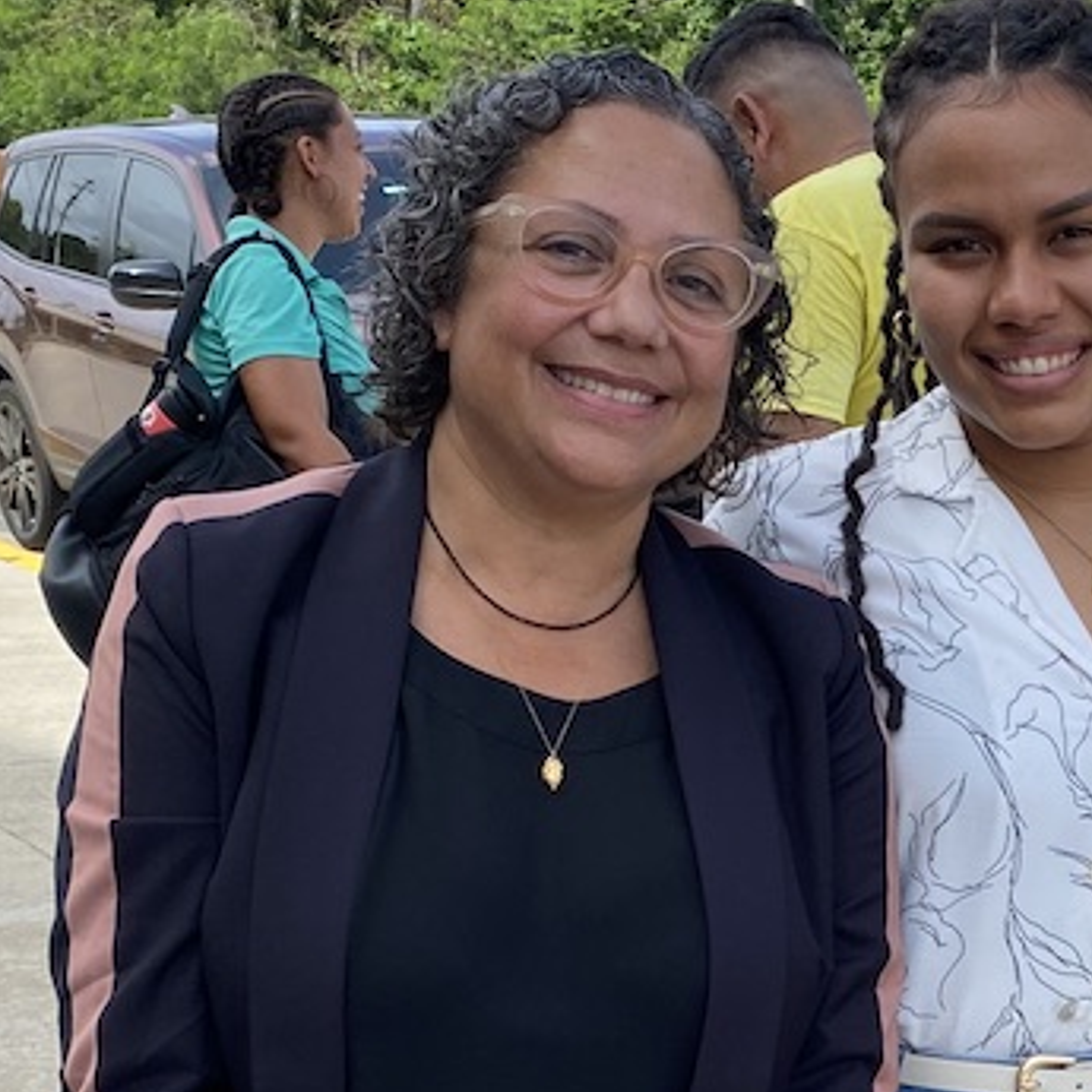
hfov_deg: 20.7
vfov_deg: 21.1
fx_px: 2855
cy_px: 1041
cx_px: 1171
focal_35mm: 80
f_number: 1.8
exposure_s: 1/1072
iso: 32
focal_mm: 4.25
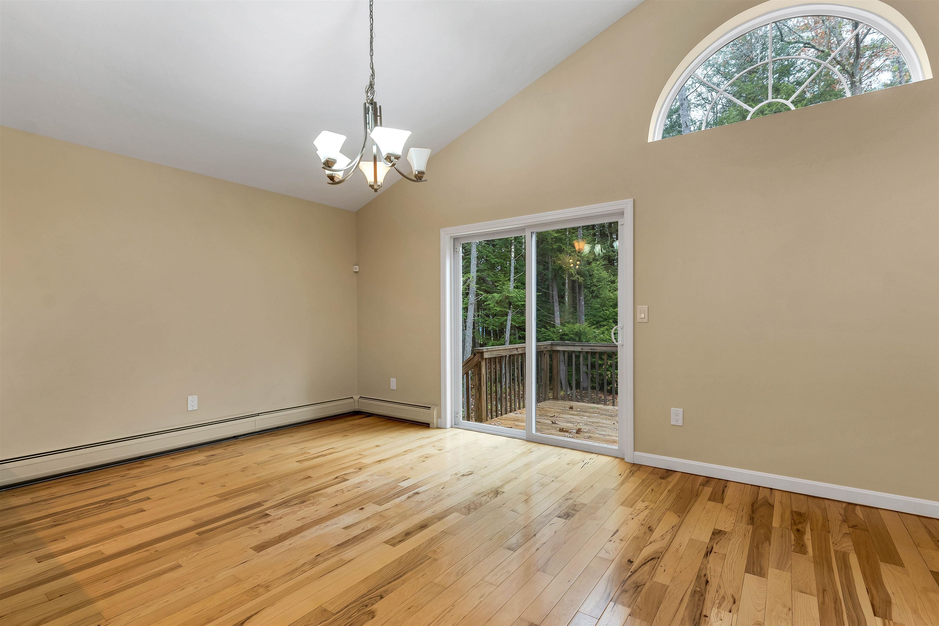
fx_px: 417
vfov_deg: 73.7
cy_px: 313
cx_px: 470
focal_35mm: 16
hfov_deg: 96.8
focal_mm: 16
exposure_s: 1/15
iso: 400
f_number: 8
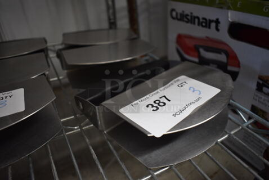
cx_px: 134
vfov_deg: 48.1
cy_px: 90
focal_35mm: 27
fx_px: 202
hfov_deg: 67.3
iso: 800
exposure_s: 1/60
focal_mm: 18
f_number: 4
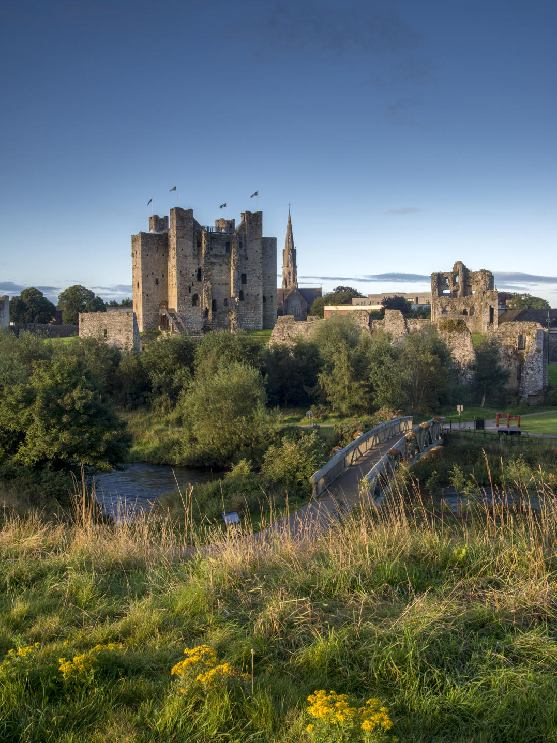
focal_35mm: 39
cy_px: 356
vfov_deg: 47.9
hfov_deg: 36.8
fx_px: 837
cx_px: 278
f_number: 22
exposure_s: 1/5
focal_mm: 36
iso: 100
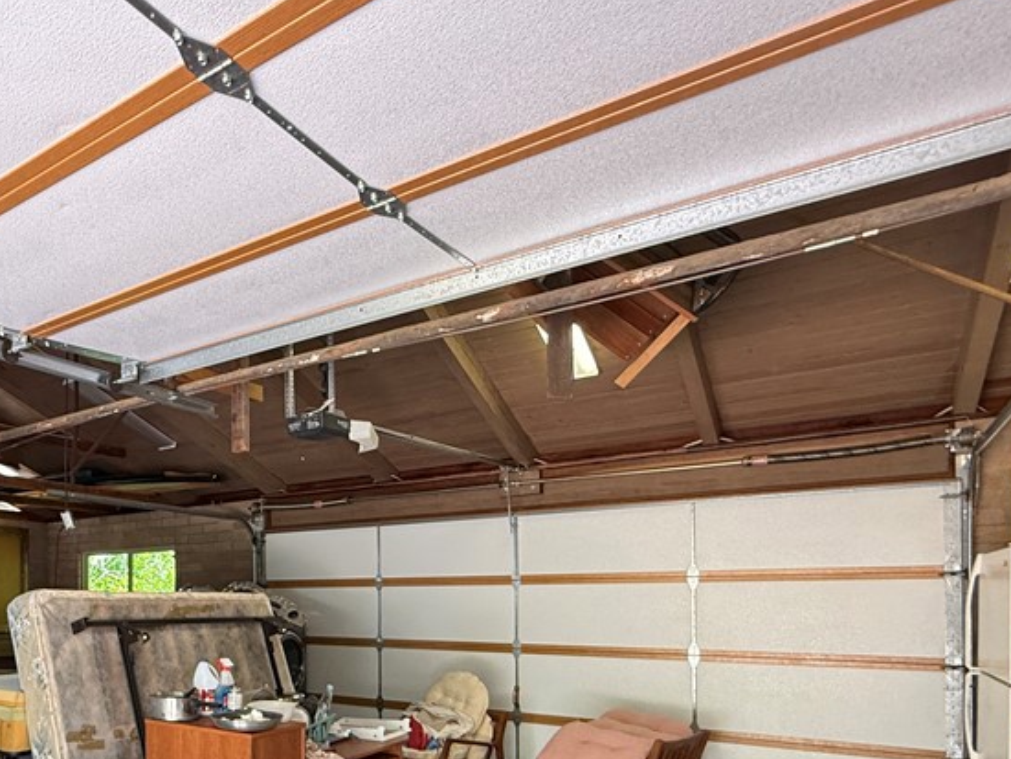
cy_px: 596
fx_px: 760
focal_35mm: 26
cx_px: 209
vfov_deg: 50.3
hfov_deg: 61.9
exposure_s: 1/82
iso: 400
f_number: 2.2
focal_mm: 2.22
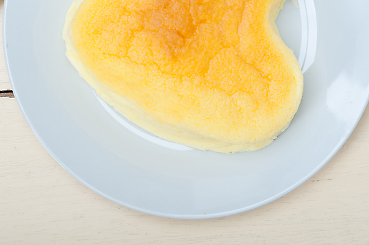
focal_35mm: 105
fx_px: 1075
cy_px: 122
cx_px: 184
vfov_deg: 13.0
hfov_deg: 19.5
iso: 200
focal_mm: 105
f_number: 10
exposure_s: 1/160
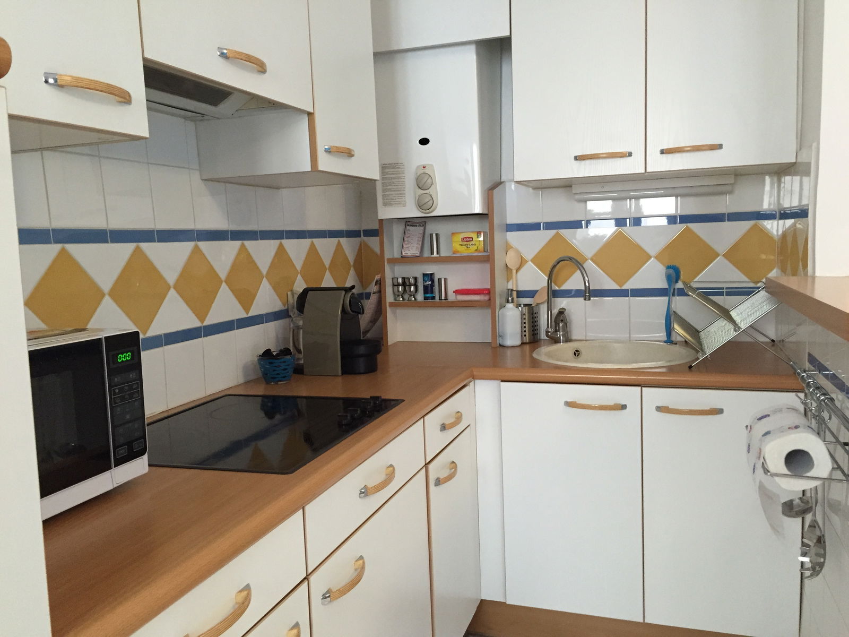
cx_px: 424
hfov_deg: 61.7
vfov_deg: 48.2
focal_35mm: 29
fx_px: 711
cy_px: 318
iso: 250
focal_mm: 4.15
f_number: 2.2
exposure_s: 1/33
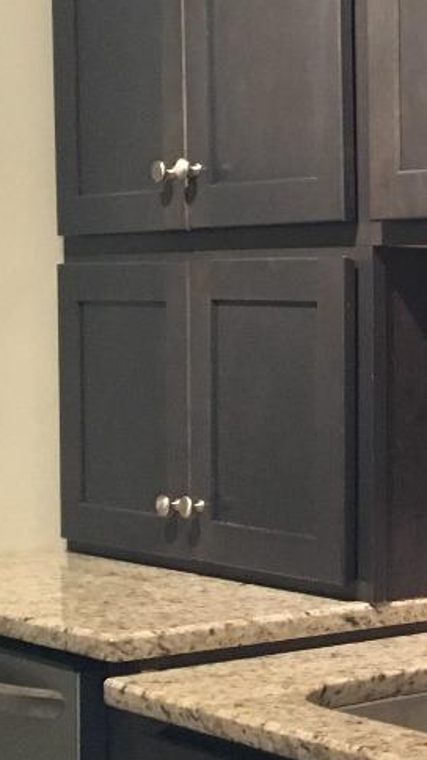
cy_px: 443
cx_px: 732
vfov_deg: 22.7
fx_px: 1893
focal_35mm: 94
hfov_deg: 12.0
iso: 200
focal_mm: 4.15
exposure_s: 1/20
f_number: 2.2
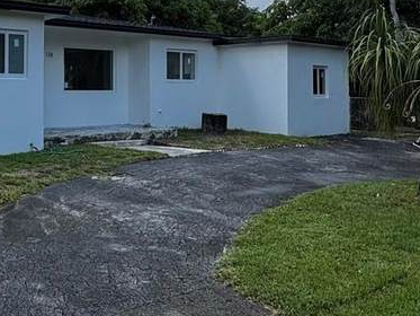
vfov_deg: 29.8
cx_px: 98
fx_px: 583
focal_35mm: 48
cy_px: 80
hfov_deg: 38.5
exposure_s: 1/1256
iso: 50
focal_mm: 2.22
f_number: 2.2
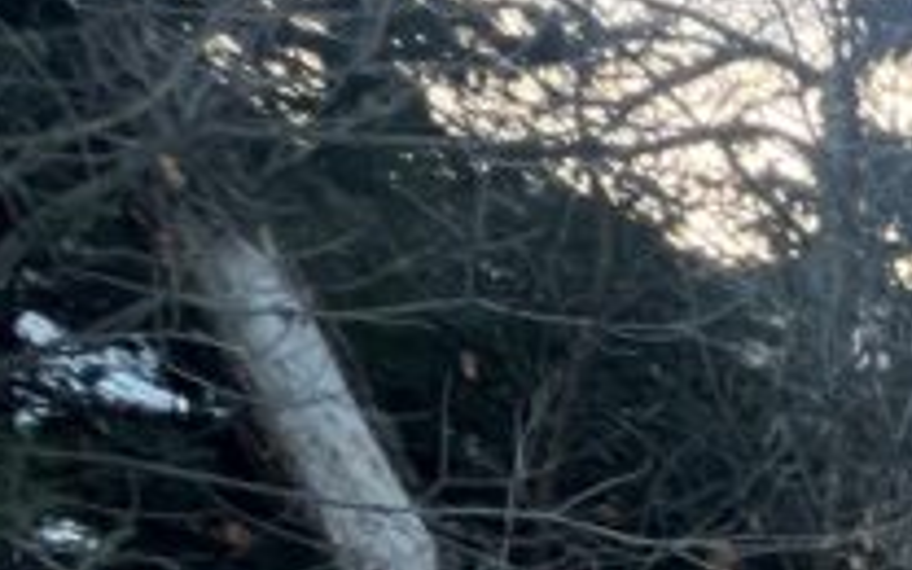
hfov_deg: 17.0
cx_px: 2004
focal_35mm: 68
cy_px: 1136
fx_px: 1690
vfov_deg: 15.4
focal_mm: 1.57
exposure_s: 1/99
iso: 64
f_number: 1.8
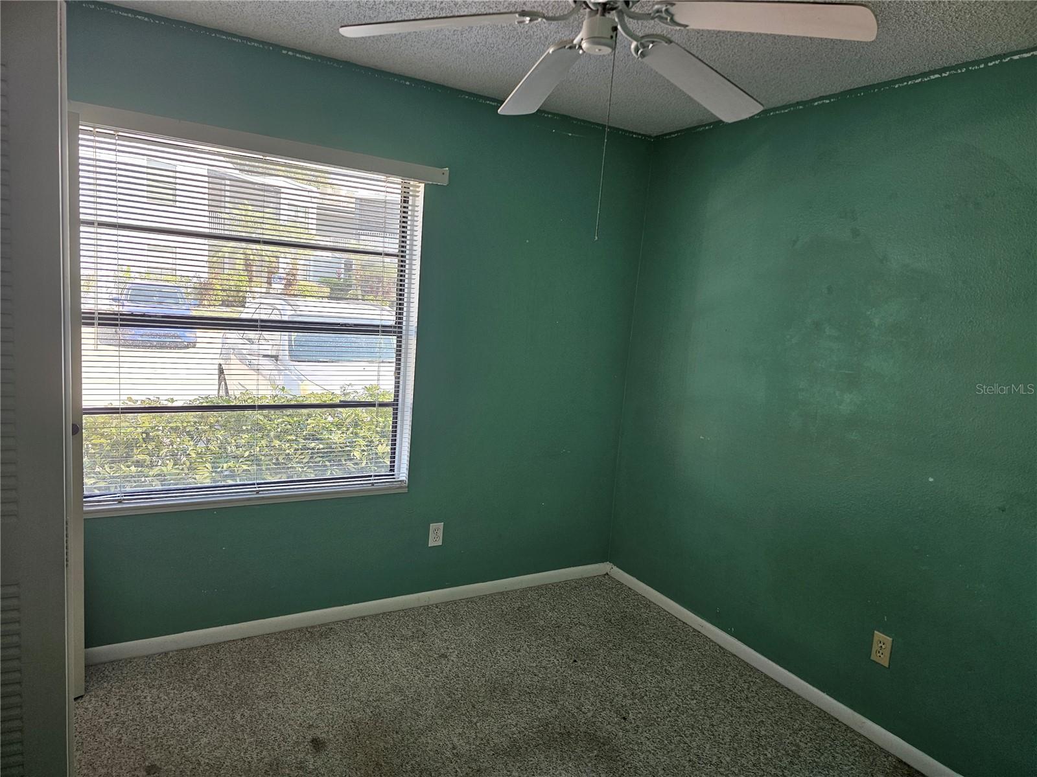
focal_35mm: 23
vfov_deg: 58.9
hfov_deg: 73.9
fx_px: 689
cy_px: 388
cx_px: 518
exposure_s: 1/120
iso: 100
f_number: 1.7
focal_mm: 6.3
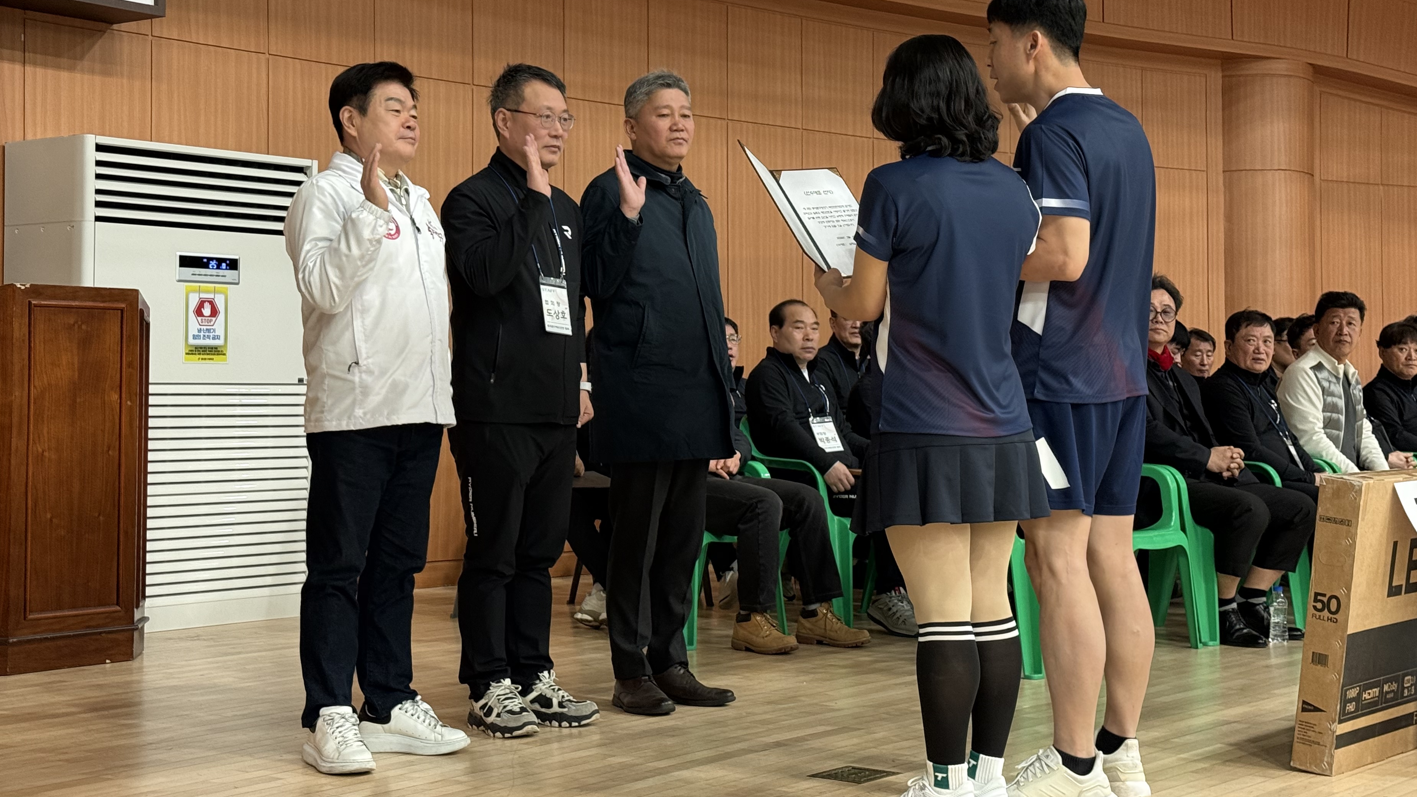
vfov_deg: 21.1
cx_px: 662
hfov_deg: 36.6
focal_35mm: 57
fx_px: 2142
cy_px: 310
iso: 200
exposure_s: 1/40
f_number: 1.78
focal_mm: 6.76
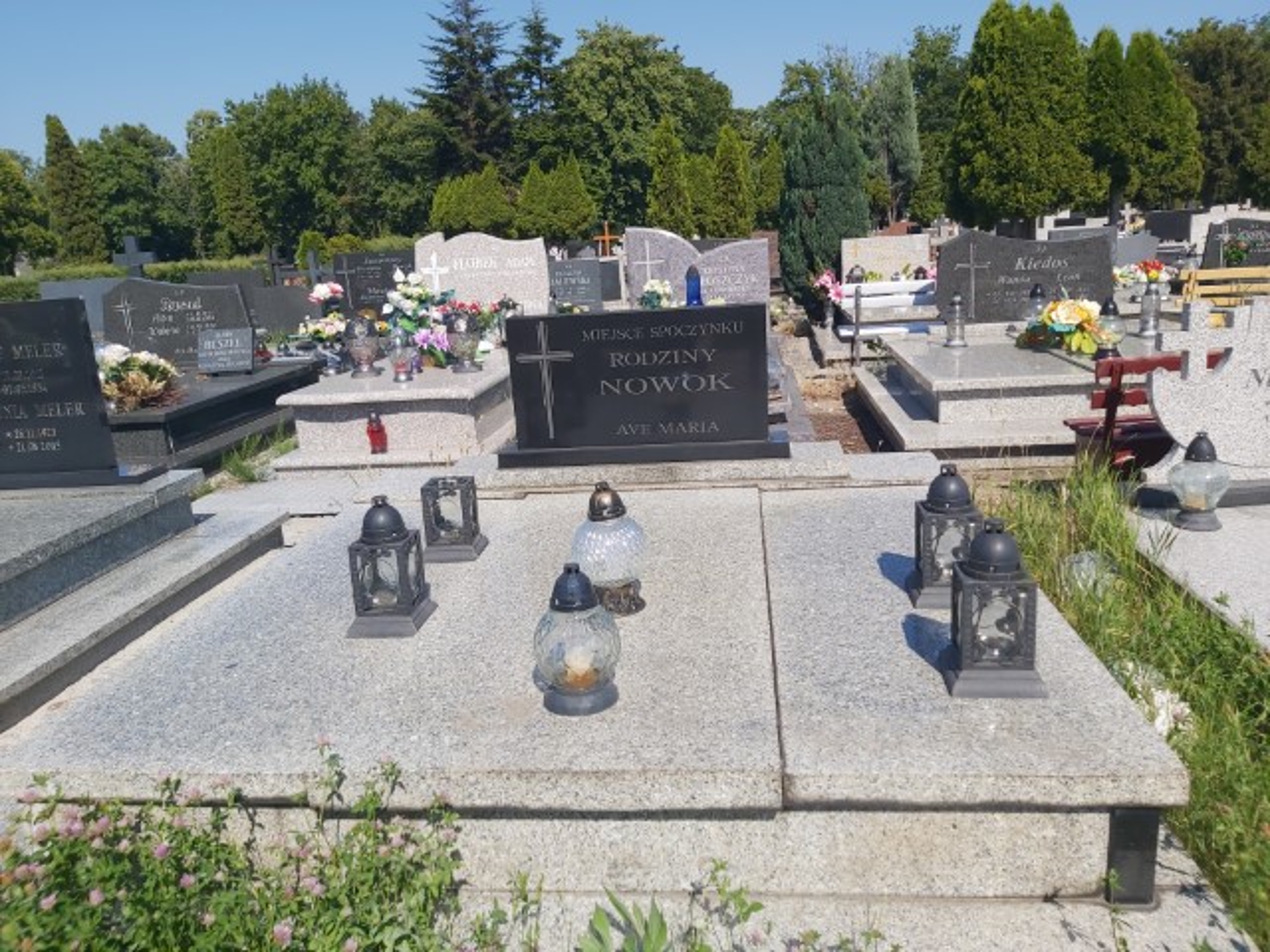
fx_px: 954
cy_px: 476
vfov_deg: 53.1
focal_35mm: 26
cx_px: 635
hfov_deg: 67.3
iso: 64
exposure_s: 1/2877
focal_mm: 3.92
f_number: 1.7
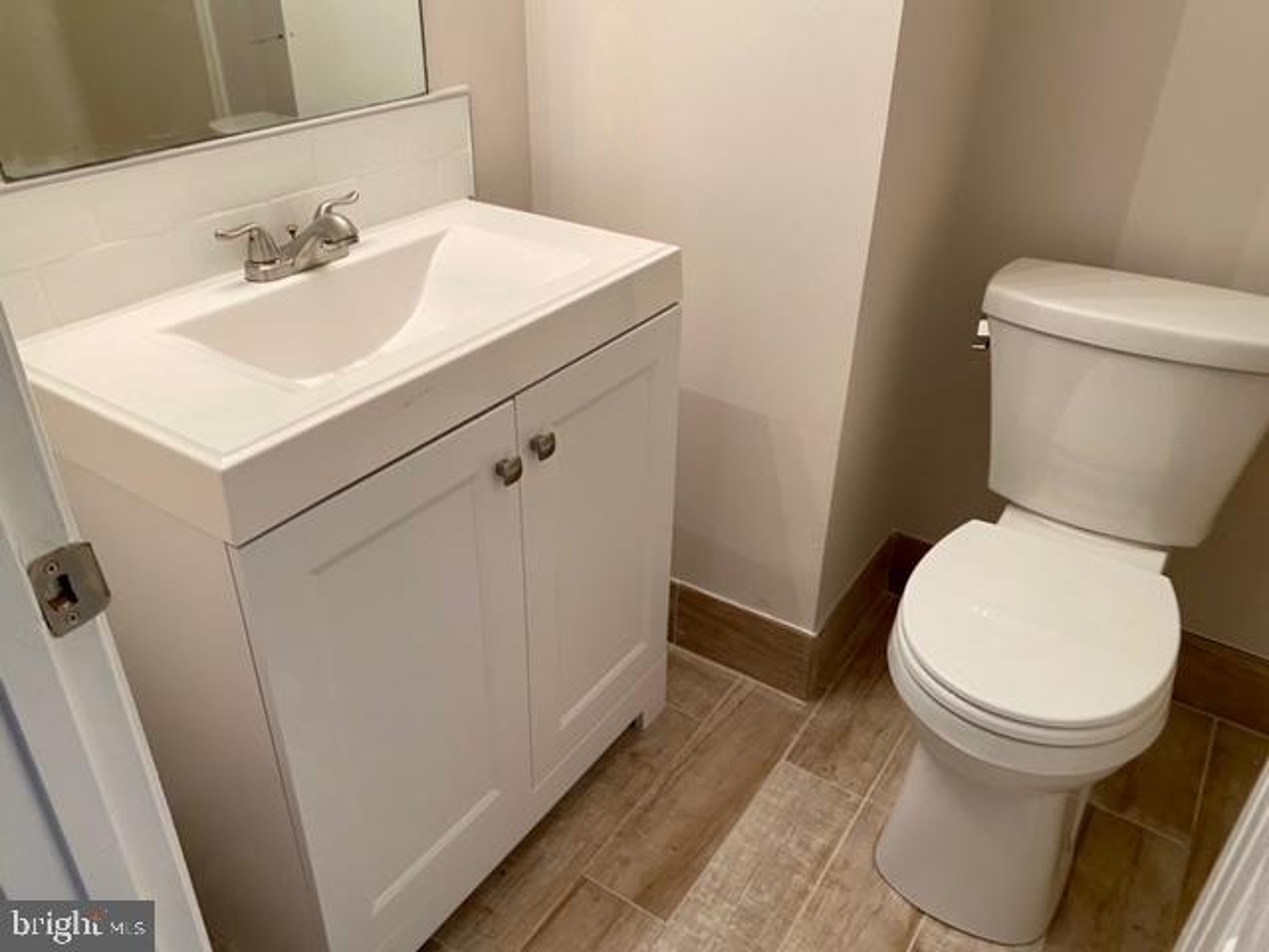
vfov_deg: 53.1
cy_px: 476
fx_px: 953
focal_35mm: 26
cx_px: 634
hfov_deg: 67.3
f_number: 1.8
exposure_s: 1/60
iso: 100
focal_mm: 4.25
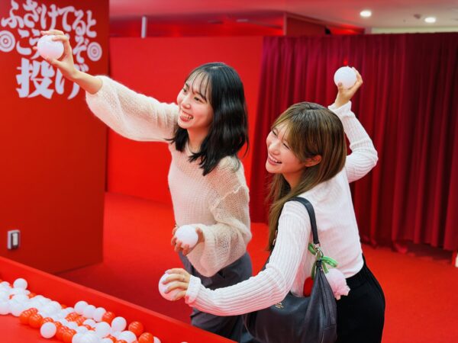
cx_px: 229
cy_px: 172
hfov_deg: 39.7
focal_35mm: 48
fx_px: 635
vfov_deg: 30.3
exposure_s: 1/50
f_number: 1.78
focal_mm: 6.76
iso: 64
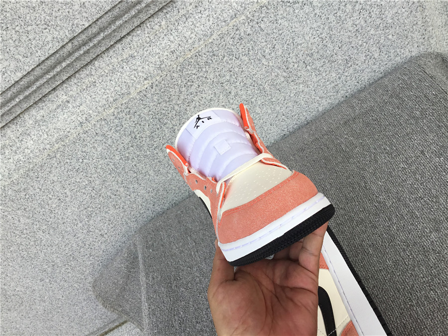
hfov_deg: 58.4
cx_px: 224
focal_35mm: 31
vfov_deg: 45.4
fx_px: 401
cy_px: 168
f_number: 2.4
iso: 25
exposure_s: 1/370
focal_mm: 3.3
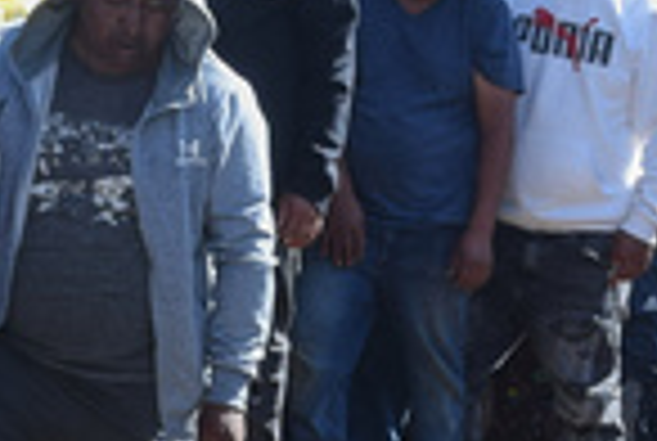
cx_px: 855
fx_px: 4608
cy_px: 1190
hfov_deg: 8.1
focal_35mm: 252
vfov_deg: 5.2
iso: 250
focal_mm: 24
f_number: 8
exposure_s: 1/250
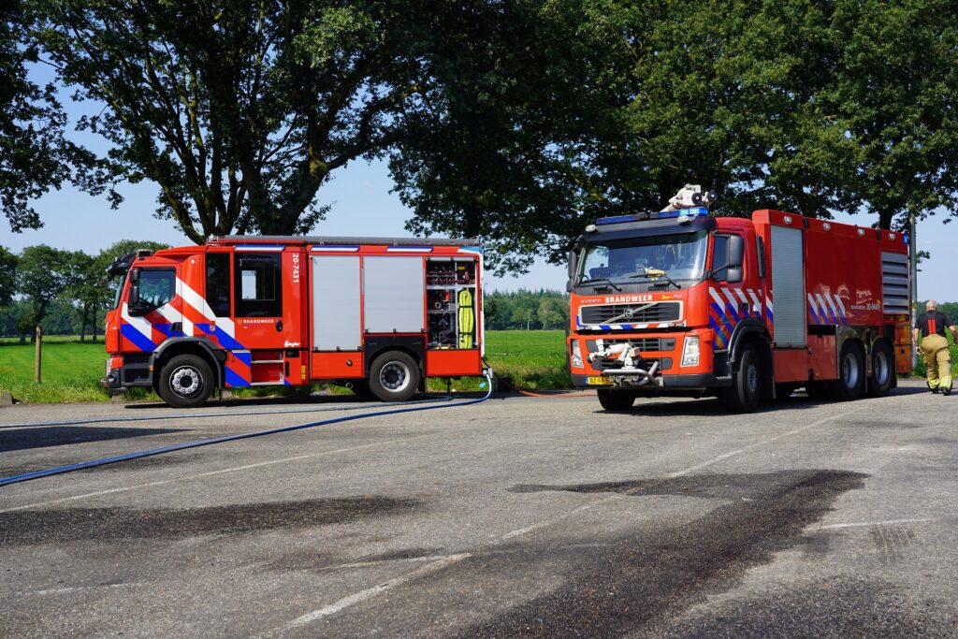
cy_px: 320
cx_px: 479
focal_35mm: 42
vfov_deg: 31.9
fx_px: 1118
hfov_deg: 46.4
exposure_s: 1/500
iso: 100
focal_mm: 42
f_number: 5
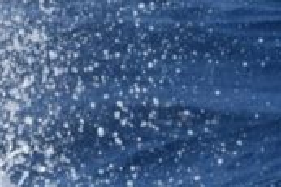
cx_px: -65
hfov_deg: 0.7
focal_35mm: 2772
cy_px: 146
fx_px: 21616
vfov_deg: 0.5
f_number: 6.3
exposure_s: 1/8000
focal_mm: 600
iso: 1000
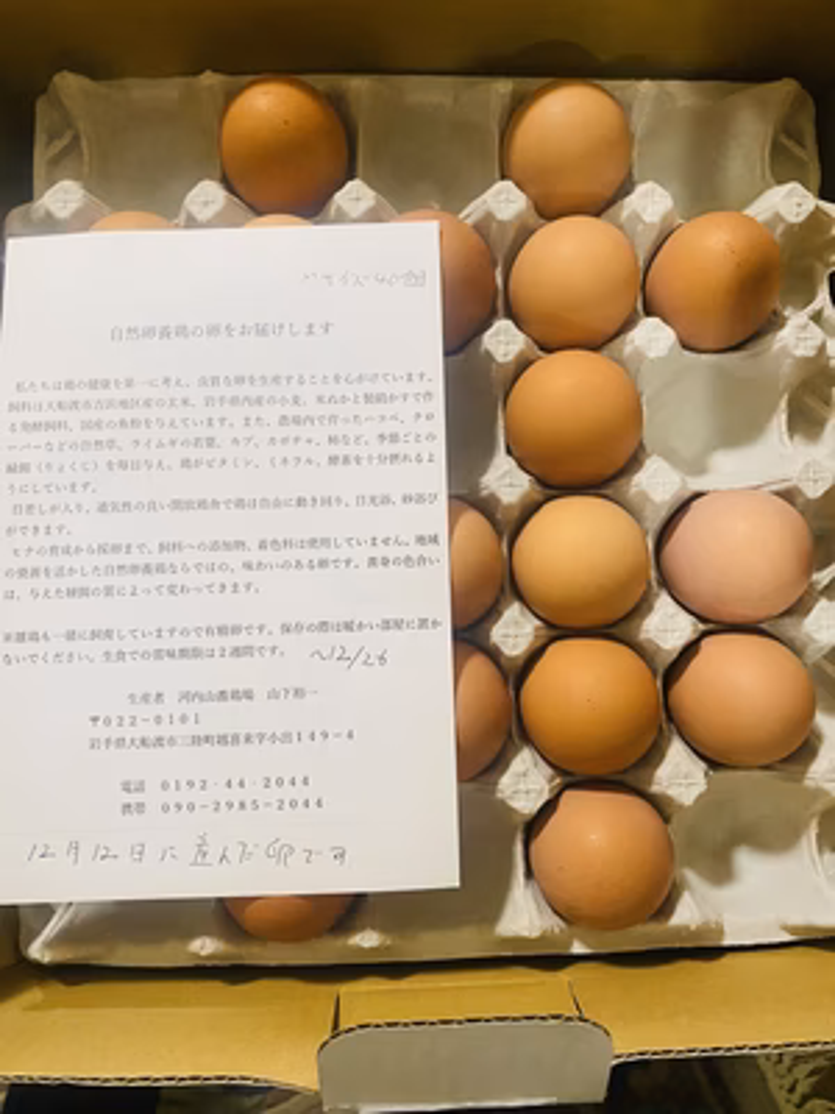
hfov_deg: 53.1
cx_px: 418
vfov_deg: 67.3
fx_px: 836
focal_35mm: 26
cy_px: 557
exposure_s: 1/33
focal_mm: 4.25
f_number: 1.8
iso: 400
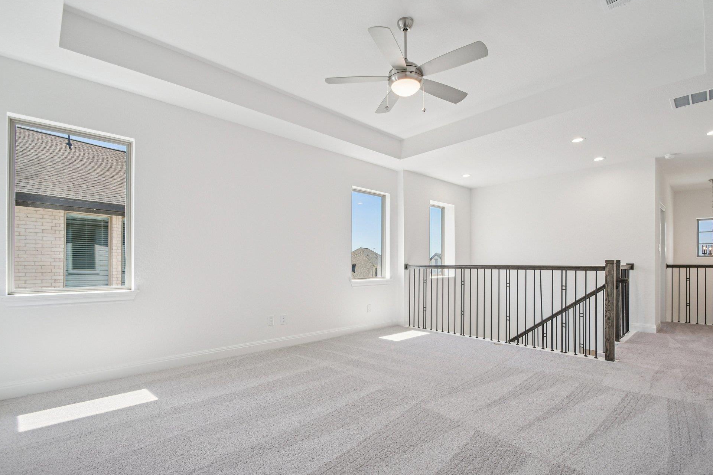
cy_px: 248
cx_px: 371
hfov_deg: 96.7
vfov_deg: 73.7
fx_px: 317
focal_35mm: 16
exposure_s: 1/60
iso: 400
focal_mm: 10
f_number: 8
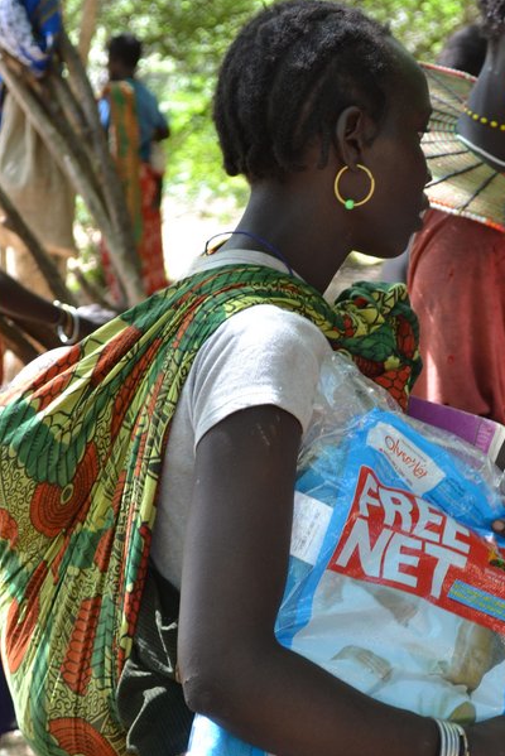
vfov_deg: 16.6
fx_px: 2585
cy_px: 536
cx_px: 340
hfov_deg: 11.1
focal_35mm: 123
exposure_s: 1/80
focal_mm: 48
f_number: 5.6
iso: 400
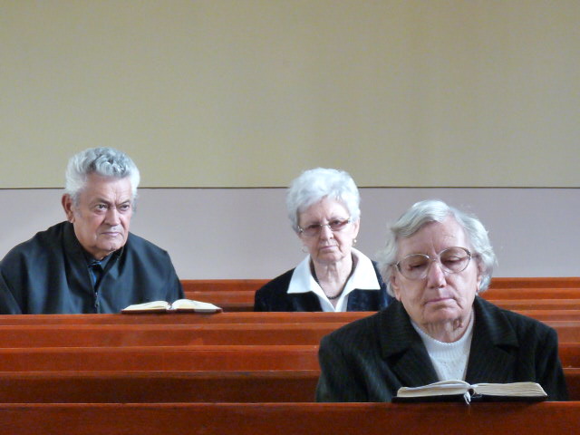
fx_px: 3385
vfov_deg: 7.4
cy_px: 218
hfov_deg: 9.8
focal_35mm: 202
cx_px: 290
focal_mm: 20.8
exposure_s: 1/80
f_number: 3.6
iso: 500
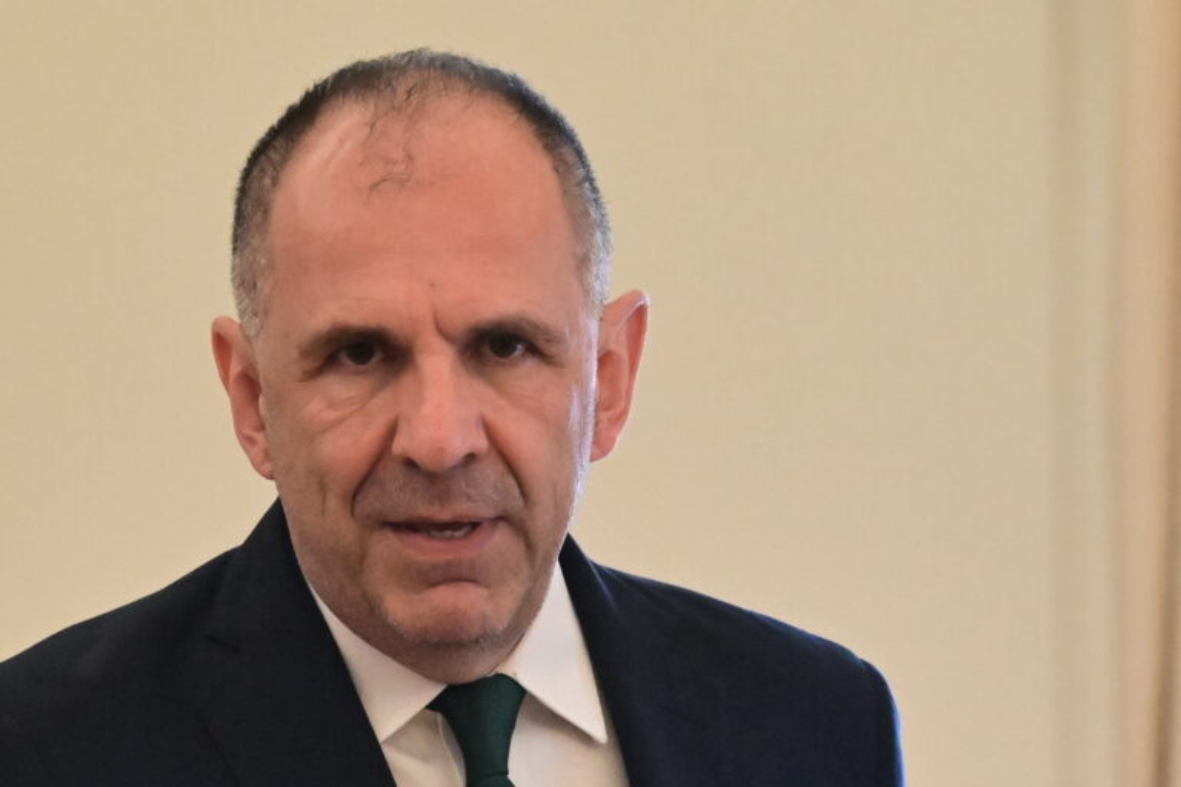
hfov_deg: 14.2
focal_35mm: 145
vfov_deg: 9.5
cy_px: 394
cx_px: 590
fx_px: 4756
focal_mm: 145
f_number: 5
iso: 6400
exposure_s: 1/250
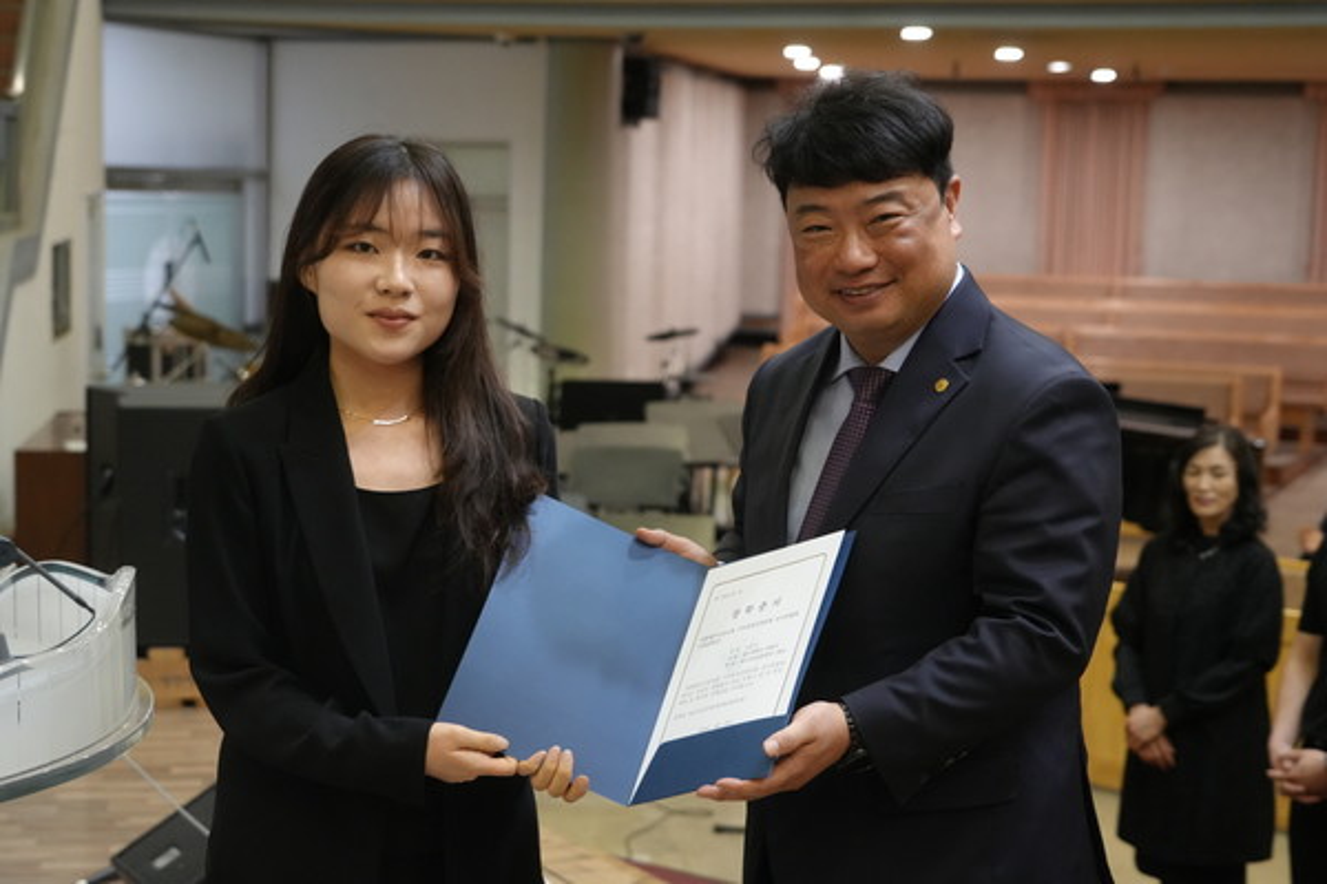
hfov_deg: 31.0
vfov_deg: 20.9
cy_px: 442
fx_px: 2396
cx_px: 664
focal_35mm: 65
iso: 5000
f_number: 5
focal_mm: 65
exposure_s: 1/160
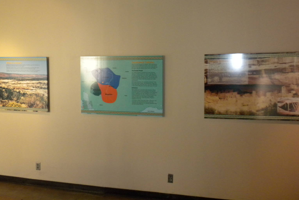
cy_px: 85
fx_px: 332
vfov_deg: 33.3
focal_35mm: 40
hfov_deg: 48.4
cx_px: 144
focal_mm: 6.6
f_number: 3.5
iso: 400
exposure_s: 1/45.5
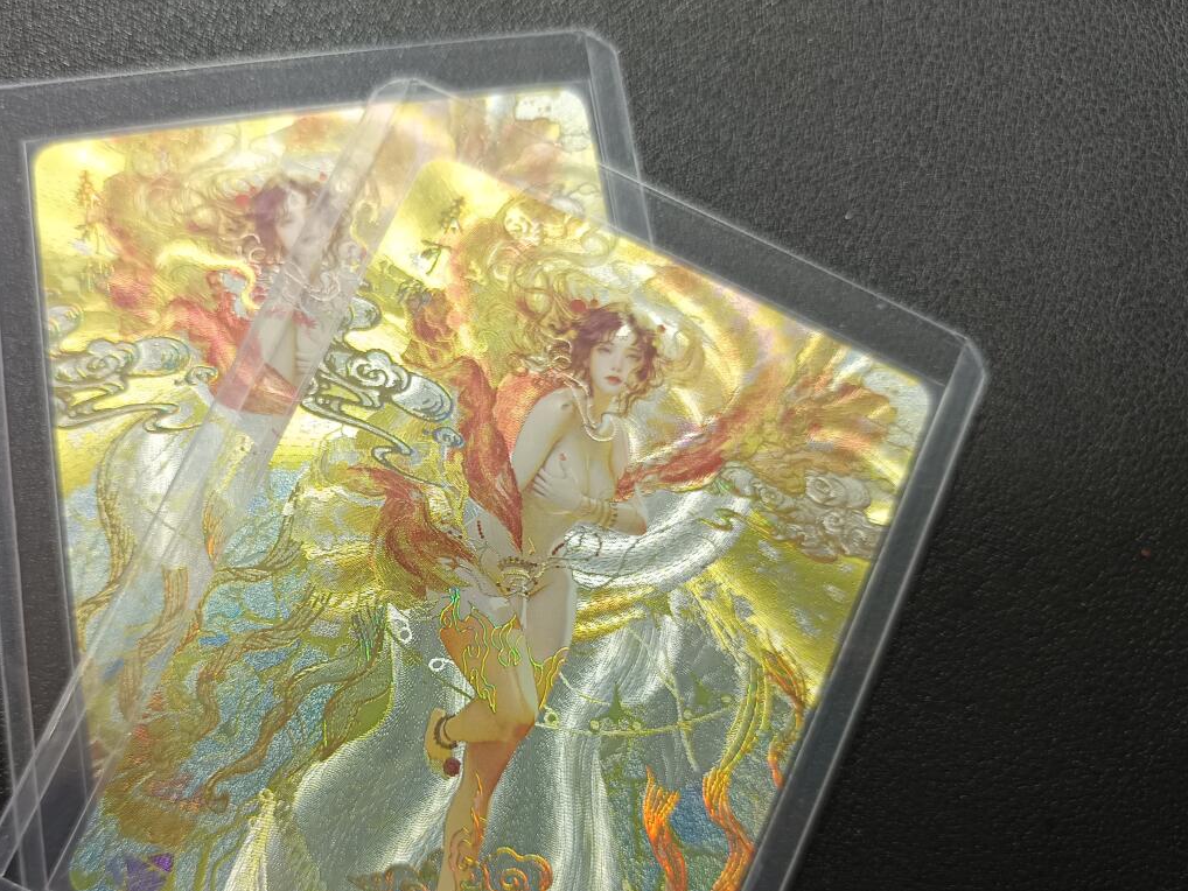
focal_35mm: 33
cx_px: 436
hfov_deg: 54.6
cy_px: 550
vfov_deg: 42.7
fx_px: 1133
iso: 942
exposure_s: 1/33.3
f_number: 1.7
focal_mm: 5.31
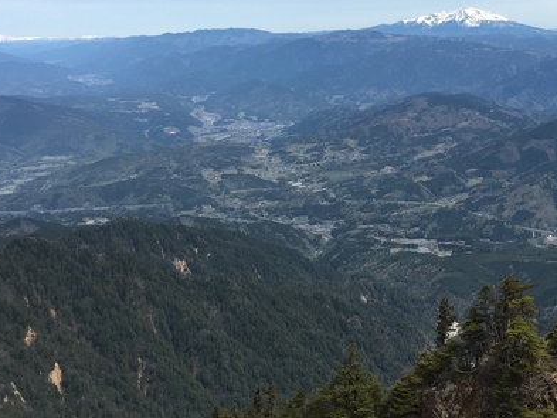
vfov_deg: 24.2
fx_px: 950
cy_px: 52
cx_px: 387
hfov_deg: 32.3
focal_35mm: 59
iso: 25
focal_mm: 4.15
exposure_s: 1/1923
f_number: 2.2
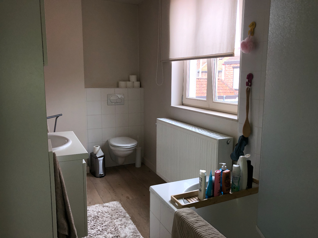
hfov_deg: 63.4
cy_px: 119
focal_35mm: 28
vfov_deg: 49.7
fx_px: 257
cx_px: 159
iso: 20
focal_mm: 3.99
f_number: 1.8
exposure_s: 1/153
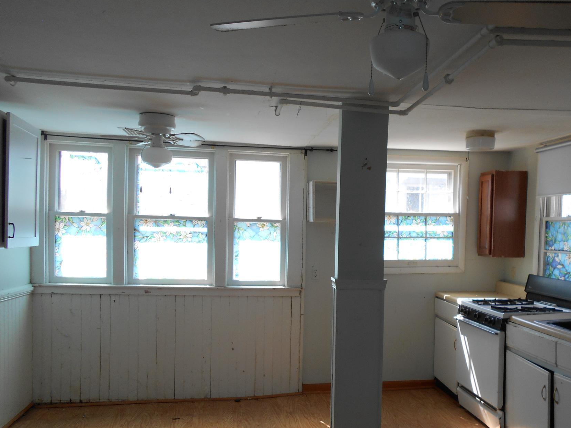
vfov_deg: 43.9
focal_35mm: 32
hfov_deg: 56.4
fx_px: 528
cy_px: 260
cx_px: 338
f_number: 3.2
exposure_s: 1/80
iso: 80
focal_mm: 4.6
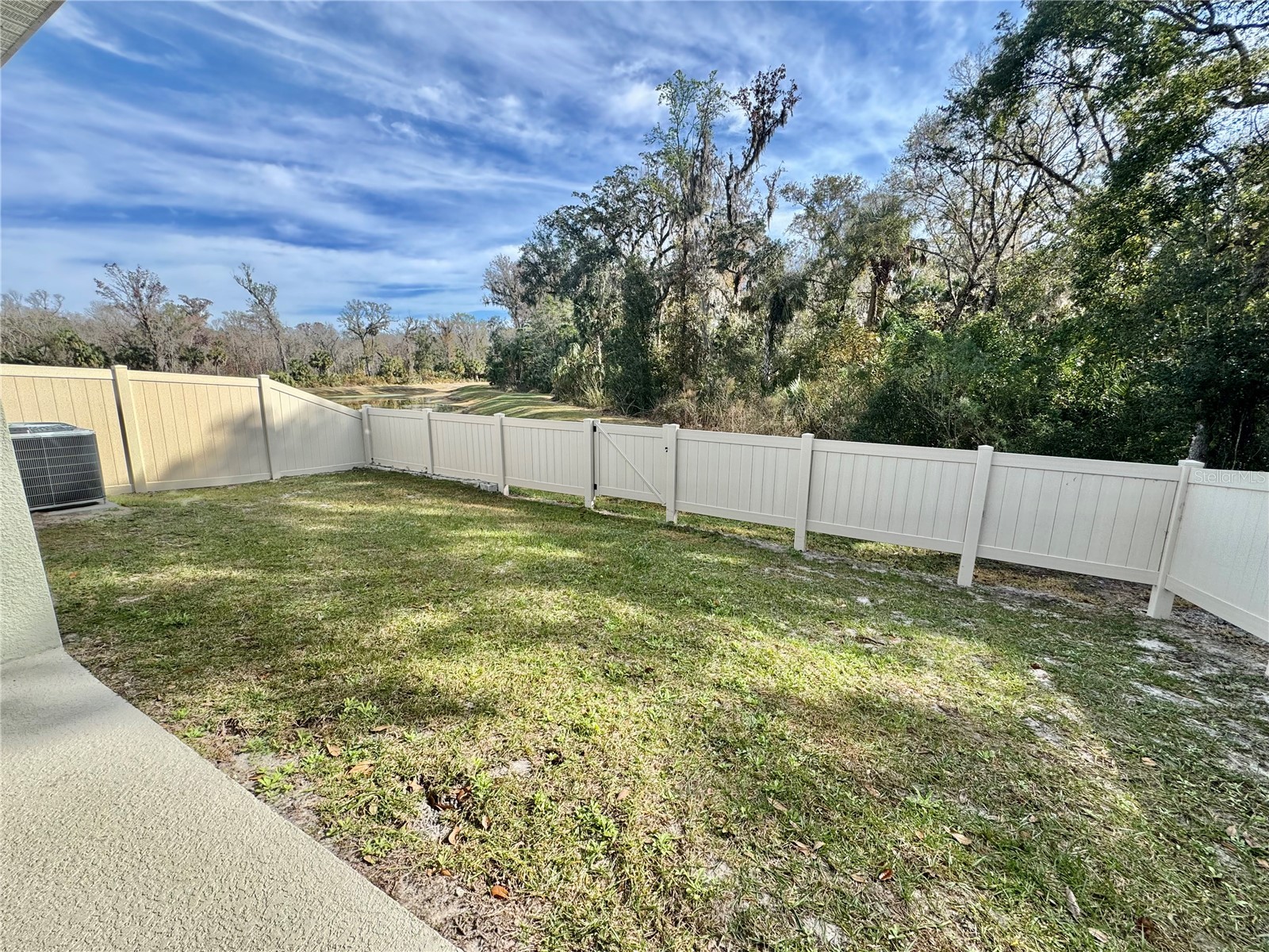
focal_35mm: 14
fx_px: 513
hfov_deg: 102.1
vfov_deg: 85.7
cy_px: 476
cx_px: 634
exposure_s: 1/565
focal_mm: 2.22
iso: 40
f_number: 2.2
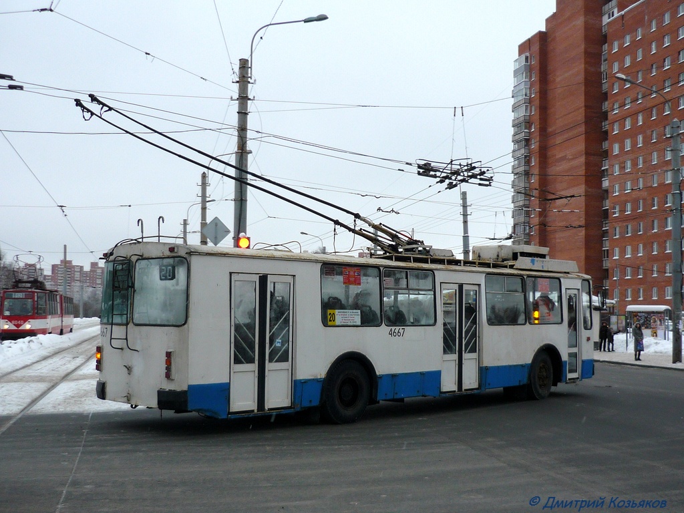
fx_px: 652
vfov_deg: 42.9
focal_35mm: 33
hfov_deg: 55.4
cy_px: 256
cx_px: 342
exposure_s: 1/160
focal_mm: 5.5
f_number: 2.8
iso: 100
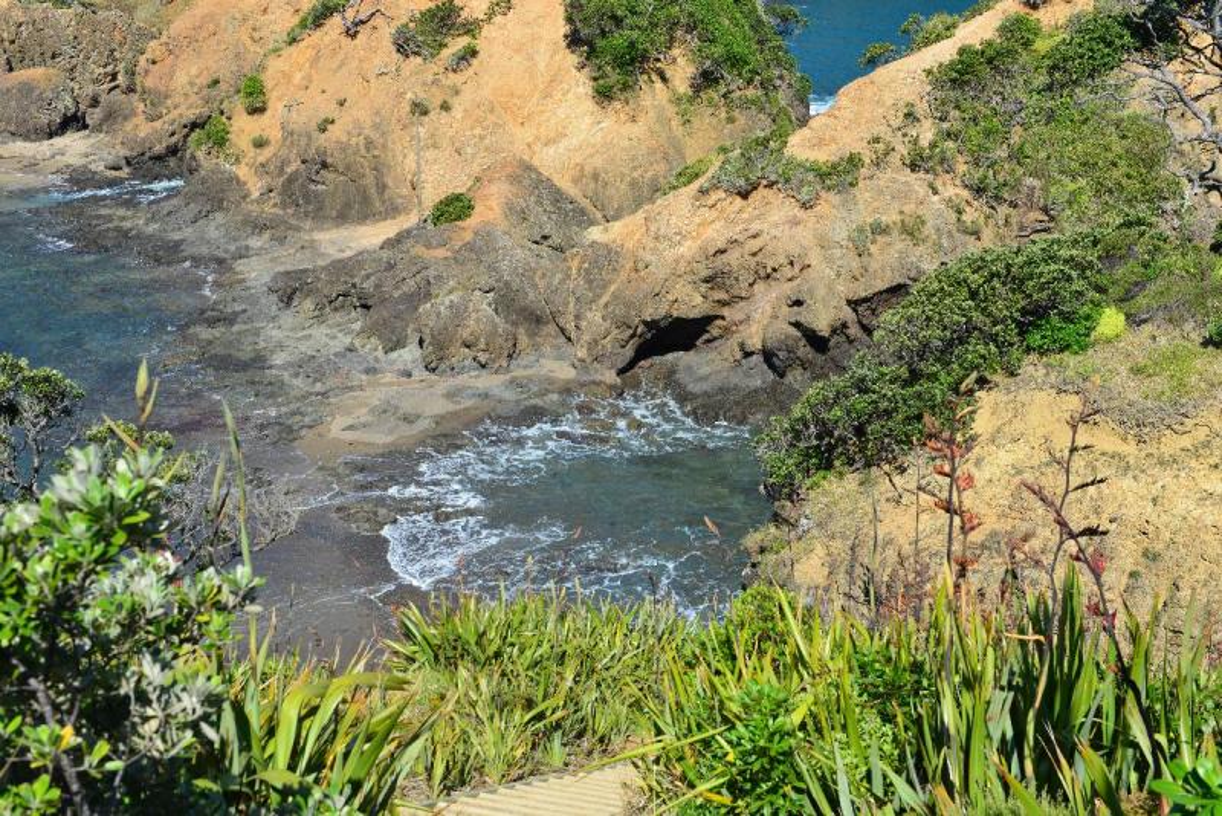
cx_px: 611
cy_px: 408
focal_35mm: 48
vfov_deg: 28.1
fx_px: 1630
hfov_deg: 41.1
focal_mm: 48
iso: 250
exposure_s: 1/400
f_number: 10
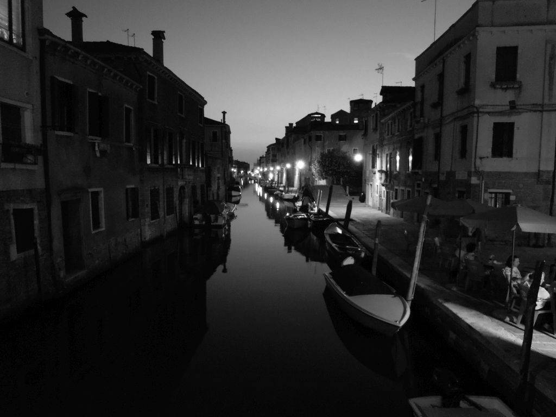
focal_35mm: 24
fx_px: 385
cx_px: 278
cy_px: 208
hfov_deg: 71.6
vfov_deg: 56.8
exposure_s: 1/3
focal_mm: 4.3
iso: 800
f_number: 1.8
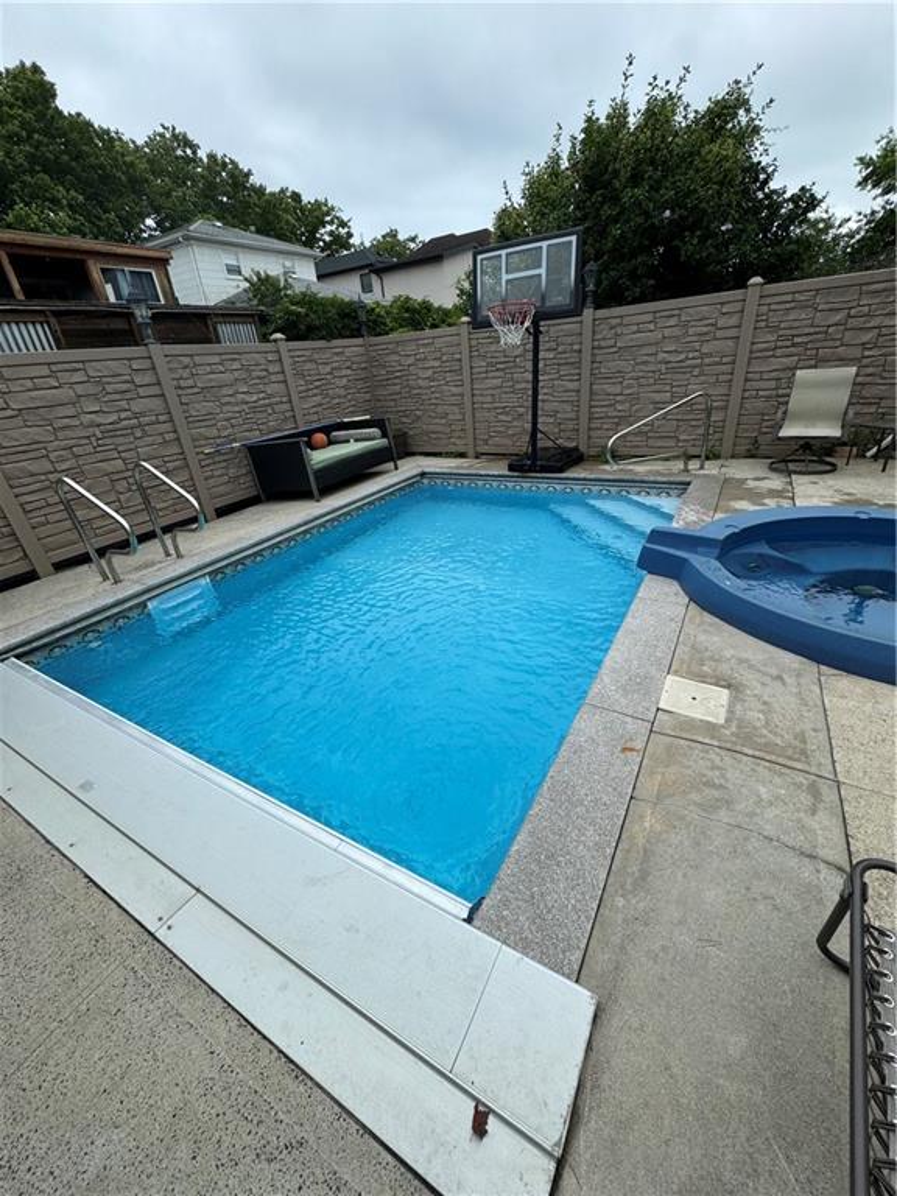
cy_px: 598
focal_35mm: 14
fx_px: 484
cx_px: 448
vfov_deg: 102.1
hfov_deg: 85.7
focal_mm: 2.22
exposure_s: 1/636
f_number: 2.2
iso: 40
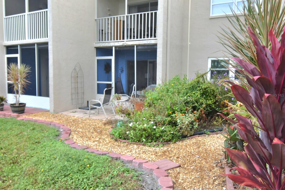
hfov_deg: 61.9
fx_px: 237
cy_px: 95
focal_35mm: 30
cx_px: 142
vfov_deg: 43.6
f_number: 7.1
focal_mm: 20
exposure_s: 1/200
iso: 400
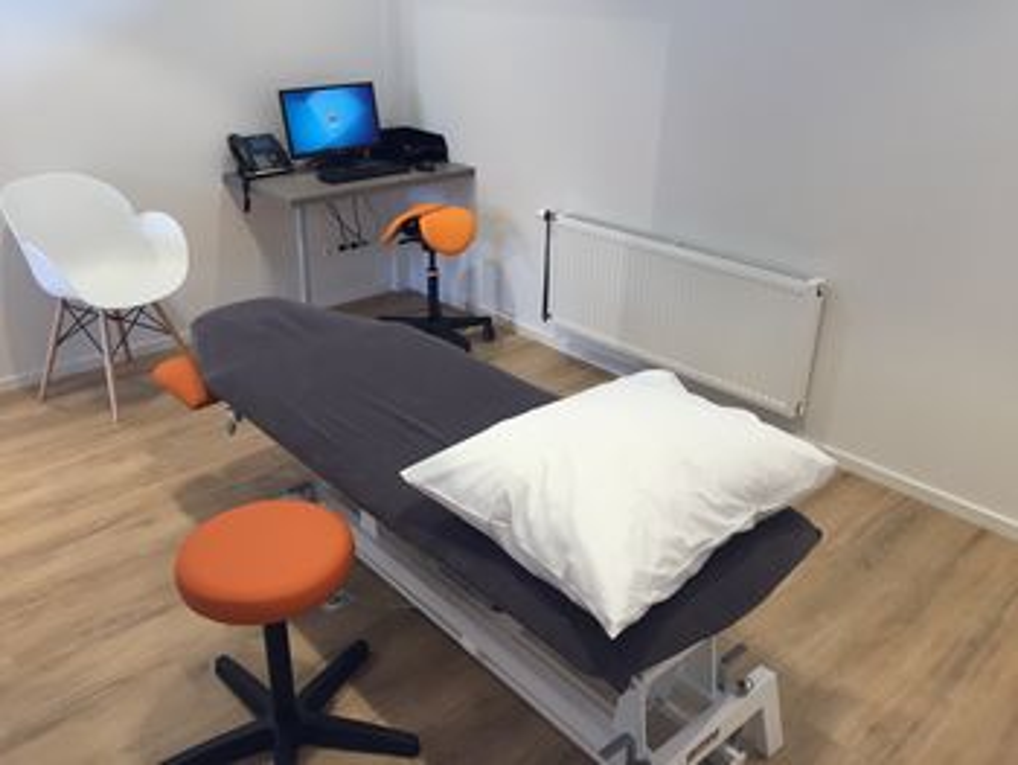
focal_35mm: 29
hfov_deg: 61.6
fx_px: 853
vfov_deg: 48.3
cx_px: 509
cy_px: 382
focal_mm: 4.15
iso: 32
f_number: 2.2
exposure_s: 1/33
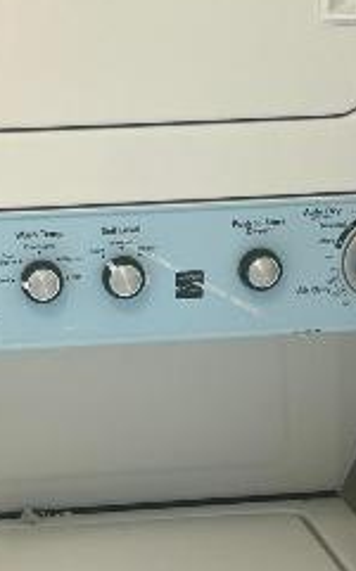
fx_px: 1370
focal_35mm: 88
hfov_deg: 14.7
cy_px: 384
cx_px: 59
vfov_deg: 23.5
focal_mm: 5.7
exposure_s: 1/60
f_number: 1.5
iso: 64
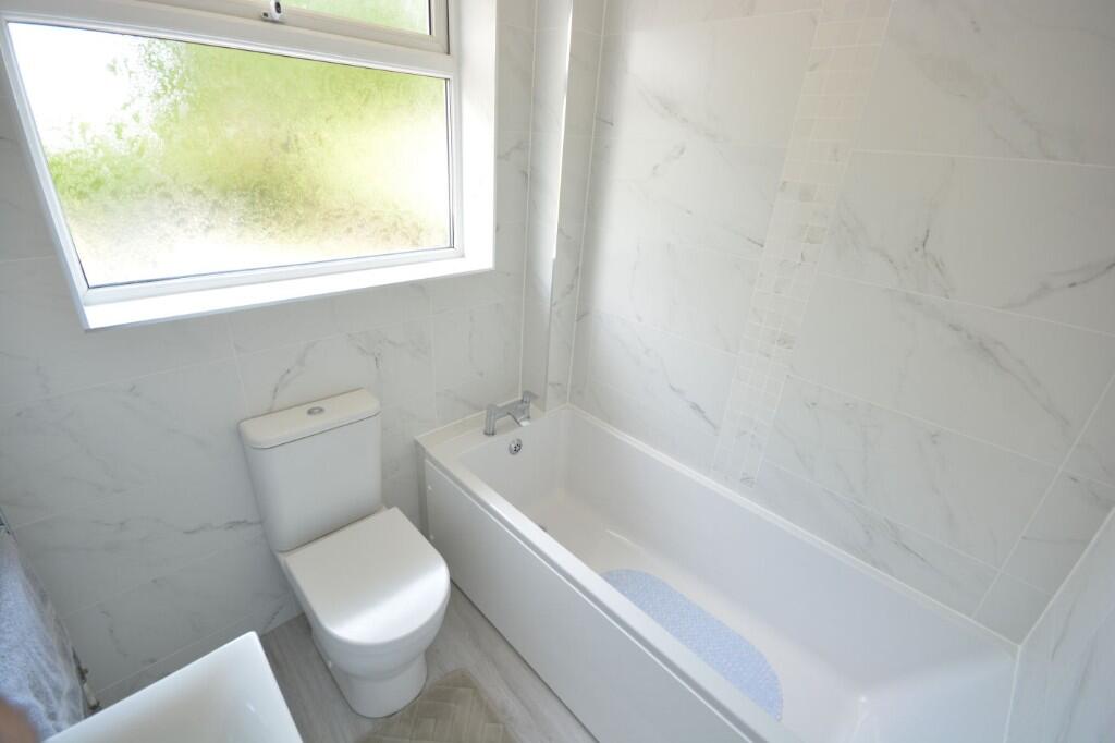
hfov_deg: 100.4
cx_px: 558
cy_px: 372
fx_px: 464
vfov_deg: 77.3
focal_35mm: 15
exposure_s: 1/30
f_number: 8
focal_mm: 10
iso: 400
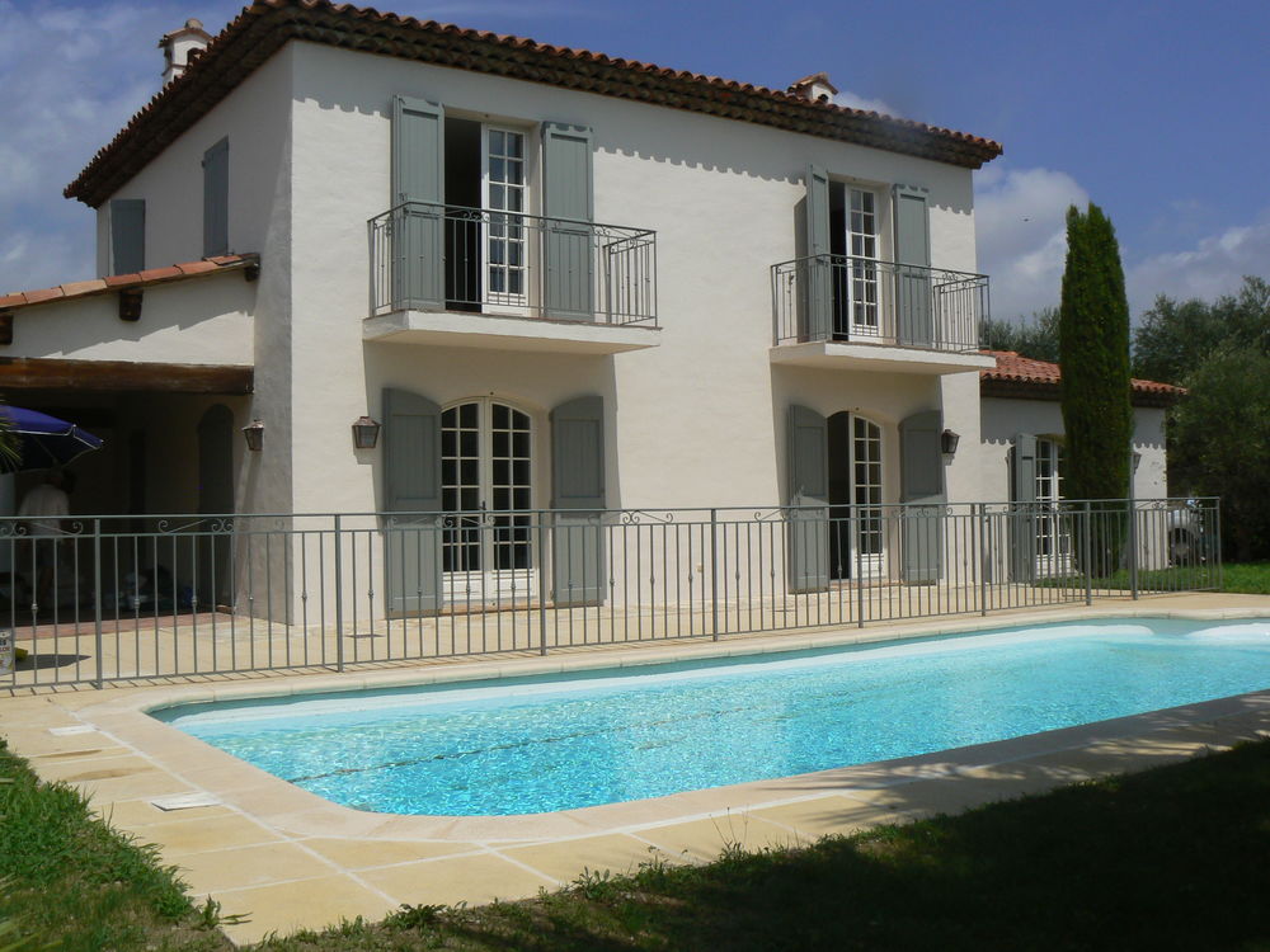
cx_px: 635
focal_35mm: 36
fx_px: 1321
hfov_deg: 51.4
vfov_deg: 39.7
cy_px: 476
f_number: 8
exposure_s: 1/800
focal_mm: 6
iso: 80
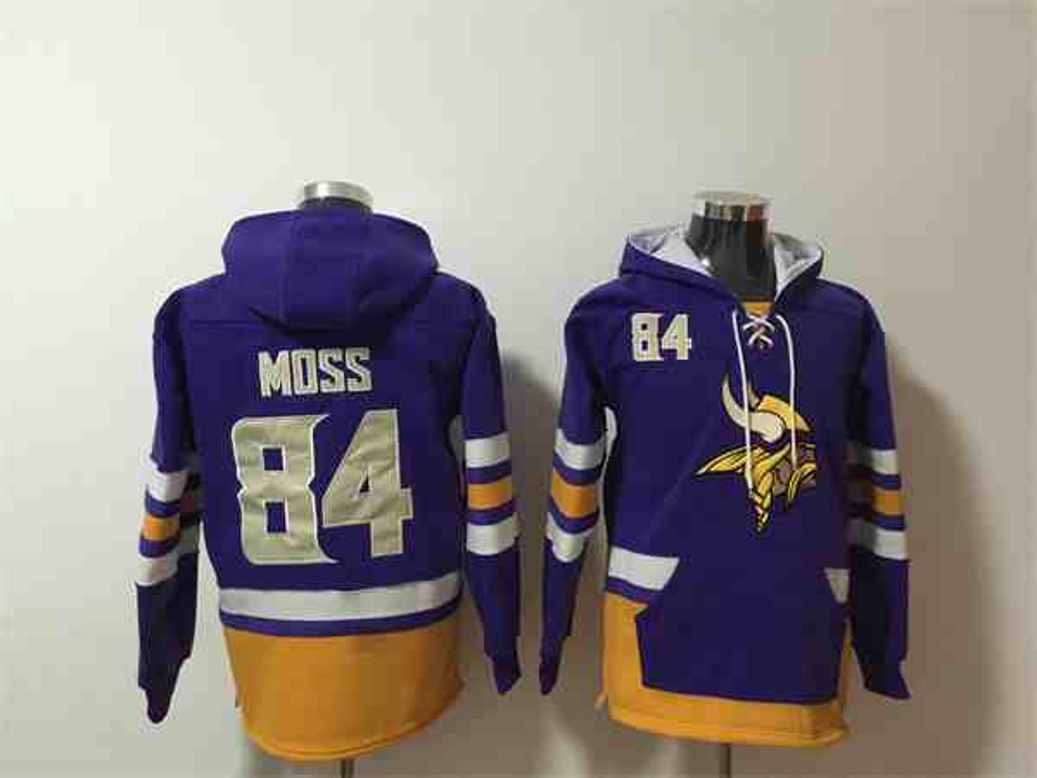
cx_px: 518
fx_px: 869
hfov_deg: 61.7
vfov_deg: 48.2
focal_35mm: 29
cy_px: 389
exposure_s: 1/8
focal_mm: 4.15
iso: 160
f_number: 2.2
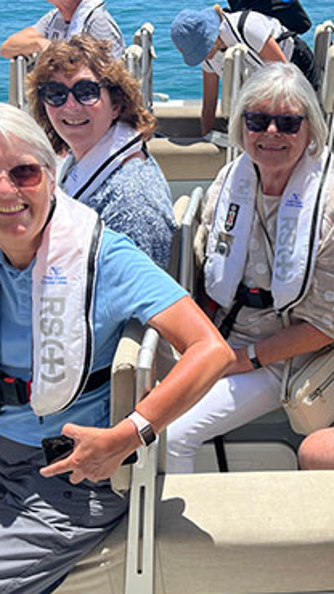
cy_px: 310
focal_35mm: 49
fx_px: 772
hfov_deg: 23.5
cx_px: 324
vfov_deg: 42.1
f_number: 1.5
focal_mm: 5.7
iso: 50
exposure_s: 1/3356
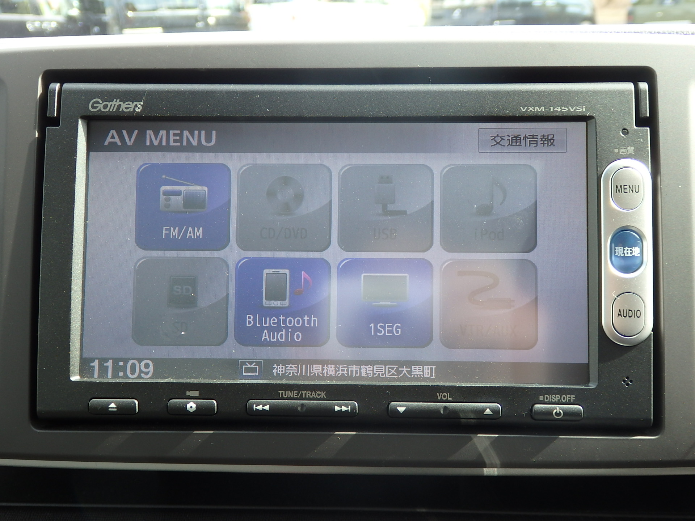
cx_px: 348
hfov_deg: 50.1
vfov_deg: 38.7
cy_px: 260
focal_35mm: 37
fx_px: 743
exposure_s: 1/100
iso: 125
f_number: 3.6
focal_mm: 6.6
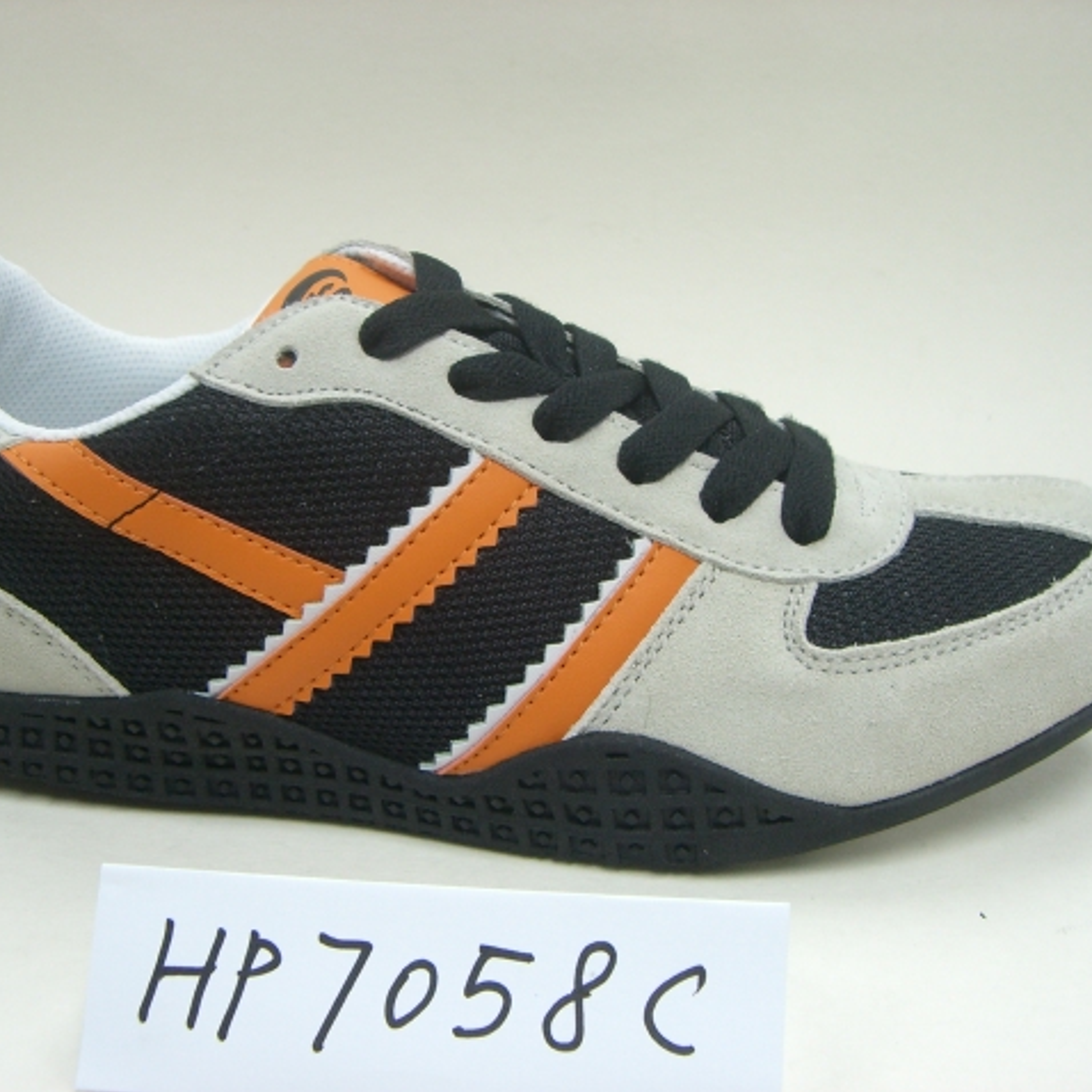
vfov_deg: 37.6
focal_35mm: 45
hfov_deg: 37.5
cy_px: 546
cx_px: 507
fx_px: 1606
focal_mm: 6.2
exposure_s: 1/50
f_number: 2.7
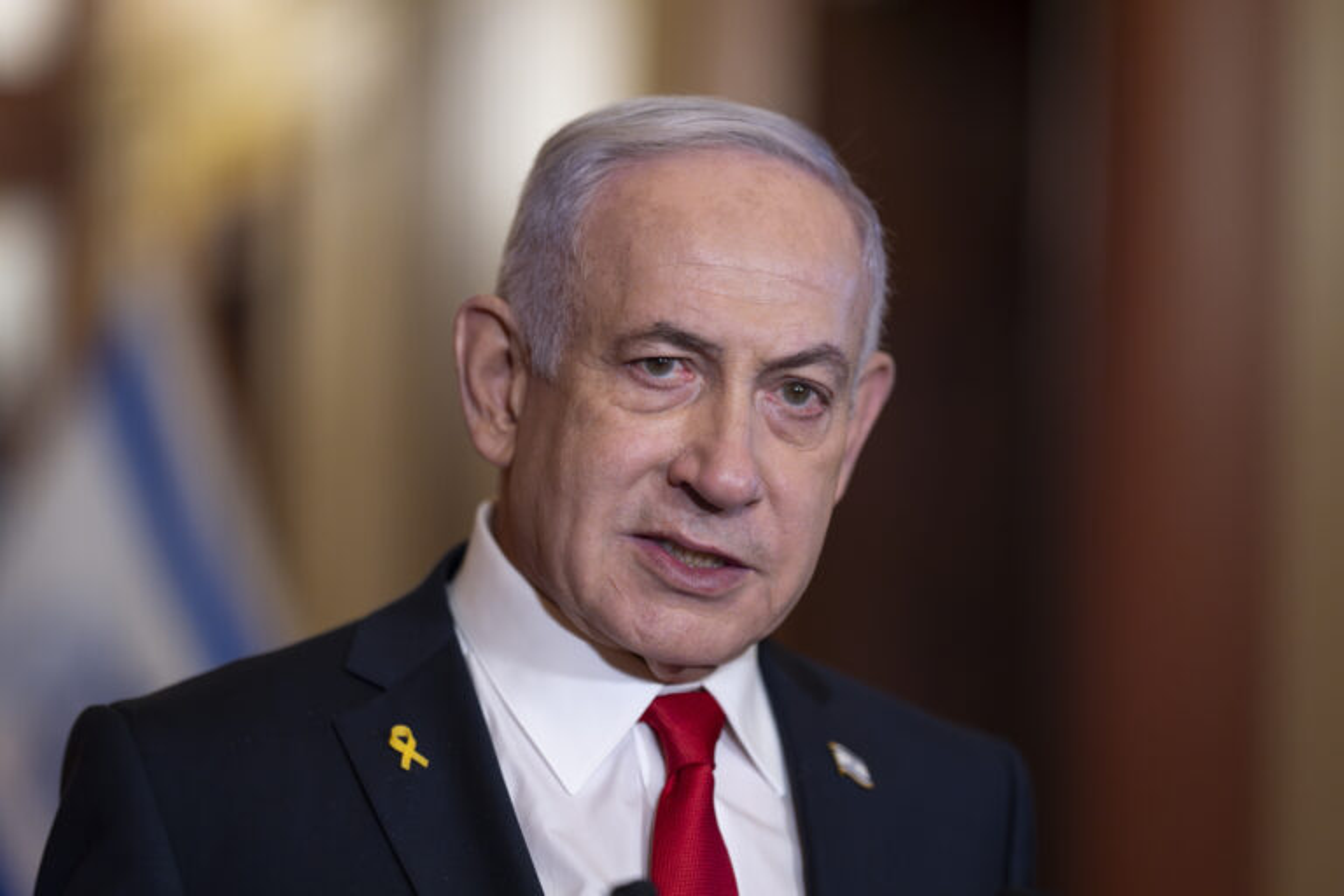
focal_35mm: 135
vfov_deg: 10.2
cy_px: 448
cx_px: 672
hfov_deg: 15.2
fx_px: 5040
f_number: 1.8
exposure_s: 1/800
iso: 3200
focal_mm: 135
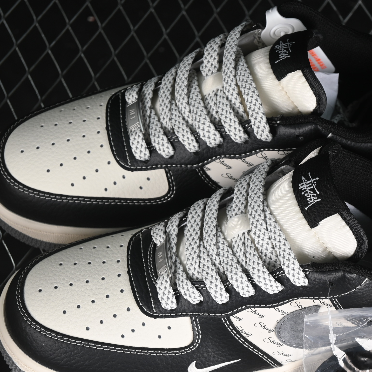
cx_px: 255
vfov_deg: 15.1
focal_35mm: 115
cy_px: 223
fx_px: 1398
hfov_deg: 15.1
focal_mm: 50
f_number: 6.3
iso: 160
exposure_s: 1/60
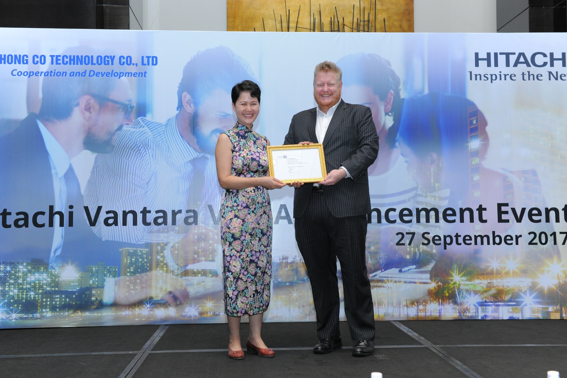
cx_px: 289
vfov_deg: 29.2
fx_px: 724
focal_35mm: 46
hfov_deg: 42.7
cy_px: 187
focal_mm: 44
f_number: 5.6
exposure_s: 1/60
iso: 1250
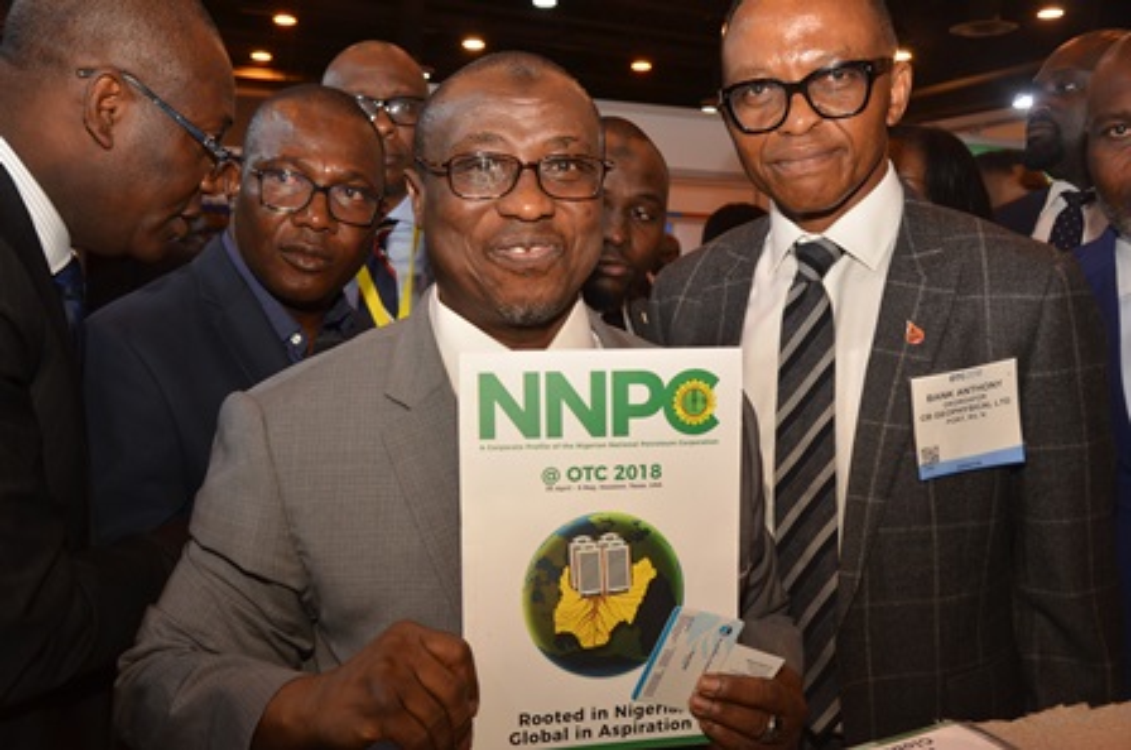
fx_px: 1223
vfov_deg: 34.1
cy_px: 375
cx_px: 566
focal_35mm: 39
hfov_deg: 49.6
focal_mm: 26
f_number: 6.3
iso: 500
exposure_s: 1/60
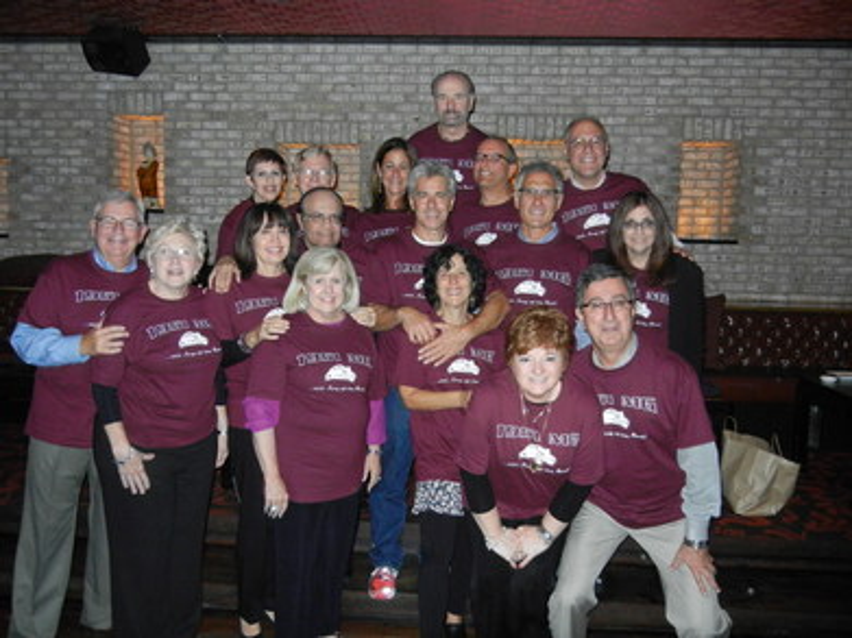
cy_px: 319
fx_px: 837
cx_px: 426
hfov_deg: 54.0
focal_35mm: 34
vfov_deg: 41.8
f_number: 3.6
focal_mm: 6.2
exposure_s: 1/30
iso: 800
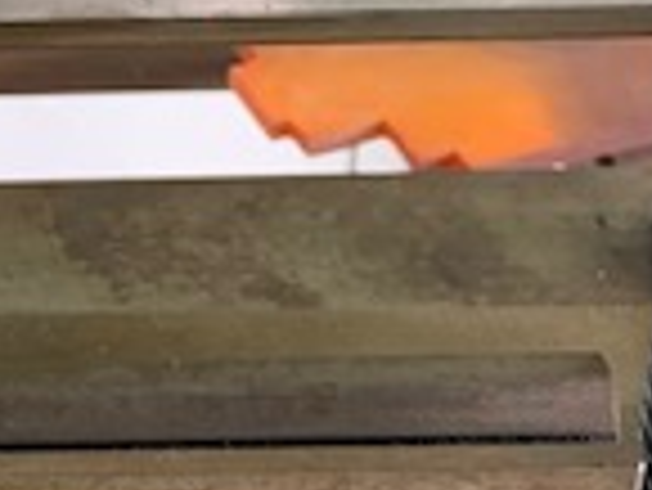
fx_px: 2168
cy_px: 13
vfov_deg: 12.8
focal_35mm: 115
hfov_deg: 16.7
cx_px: -22
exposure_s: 1/60
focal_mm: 4.25
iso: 200
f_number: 1.8
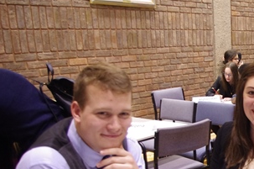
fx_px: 402
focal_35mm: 57
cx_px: 257
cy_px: 158
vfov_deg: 23.0
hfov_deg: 32.2
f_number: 3.5
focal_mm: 18
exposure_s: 1/30
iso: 1600
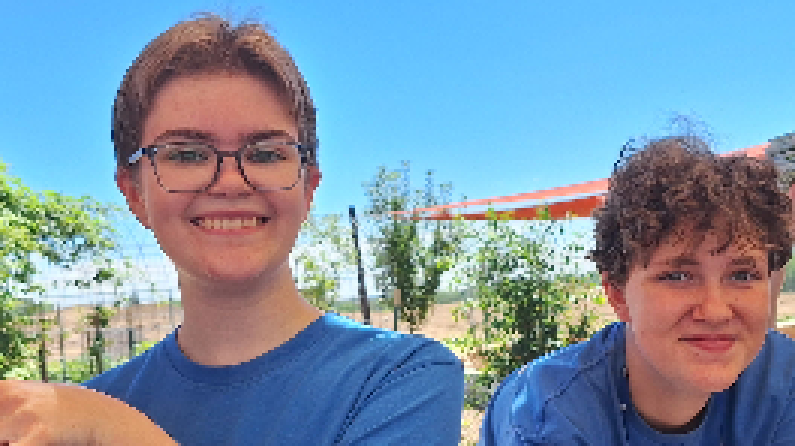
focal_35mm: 57
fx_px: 1201
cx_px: 440
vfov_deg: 20.9
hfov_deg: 36.6
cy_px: 338
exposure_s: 1/972
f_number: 1.8
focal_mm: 5.54
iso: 40
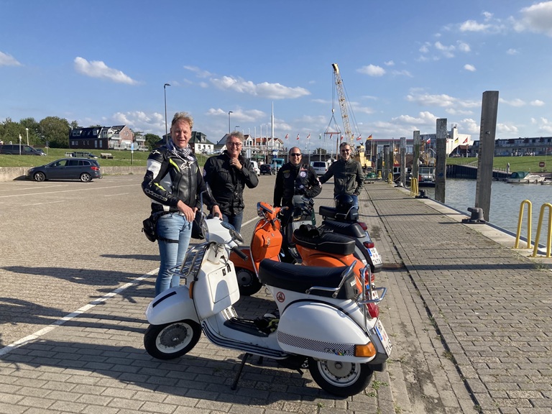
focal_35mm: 28
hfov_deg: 63.4
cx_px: 276
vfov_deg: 49.7
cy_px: 207
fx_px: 446
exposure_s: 1/1946
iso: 20
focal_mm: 3.99
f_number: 1.8
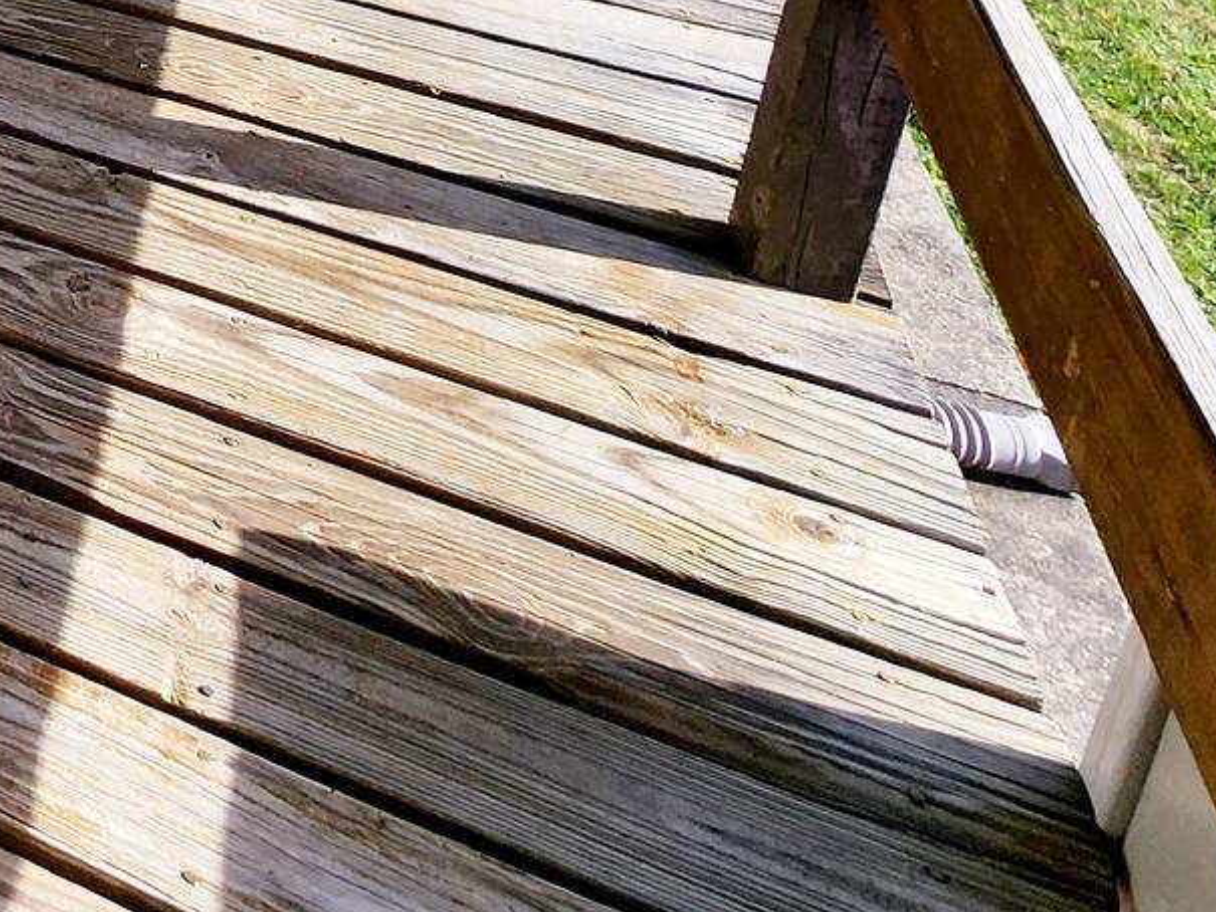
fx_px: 1546
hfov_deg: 29.0
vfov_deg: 23.8
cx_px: -563
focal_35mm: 44
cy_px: -550
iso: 50
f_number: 2.2
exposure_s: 1/1667
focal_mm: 2.2
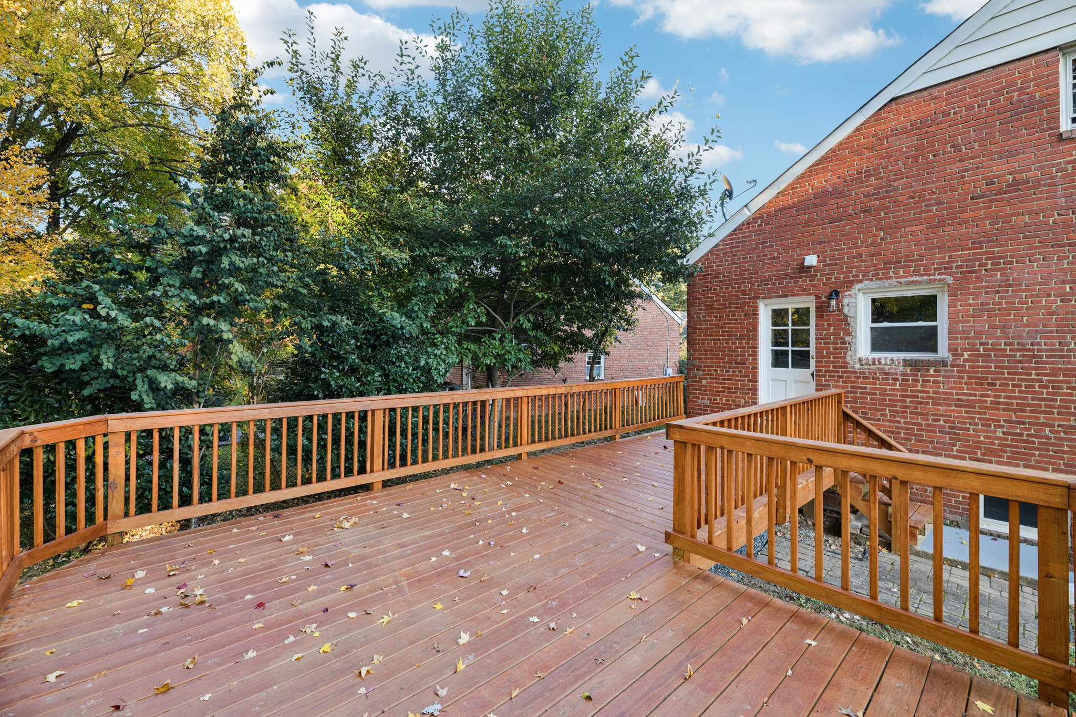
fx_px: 418
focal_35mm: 14
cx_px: 538
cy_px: 358
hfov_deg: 104.3
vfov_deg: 81.2
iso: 160
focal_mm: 14
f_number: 8
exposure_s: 1/15
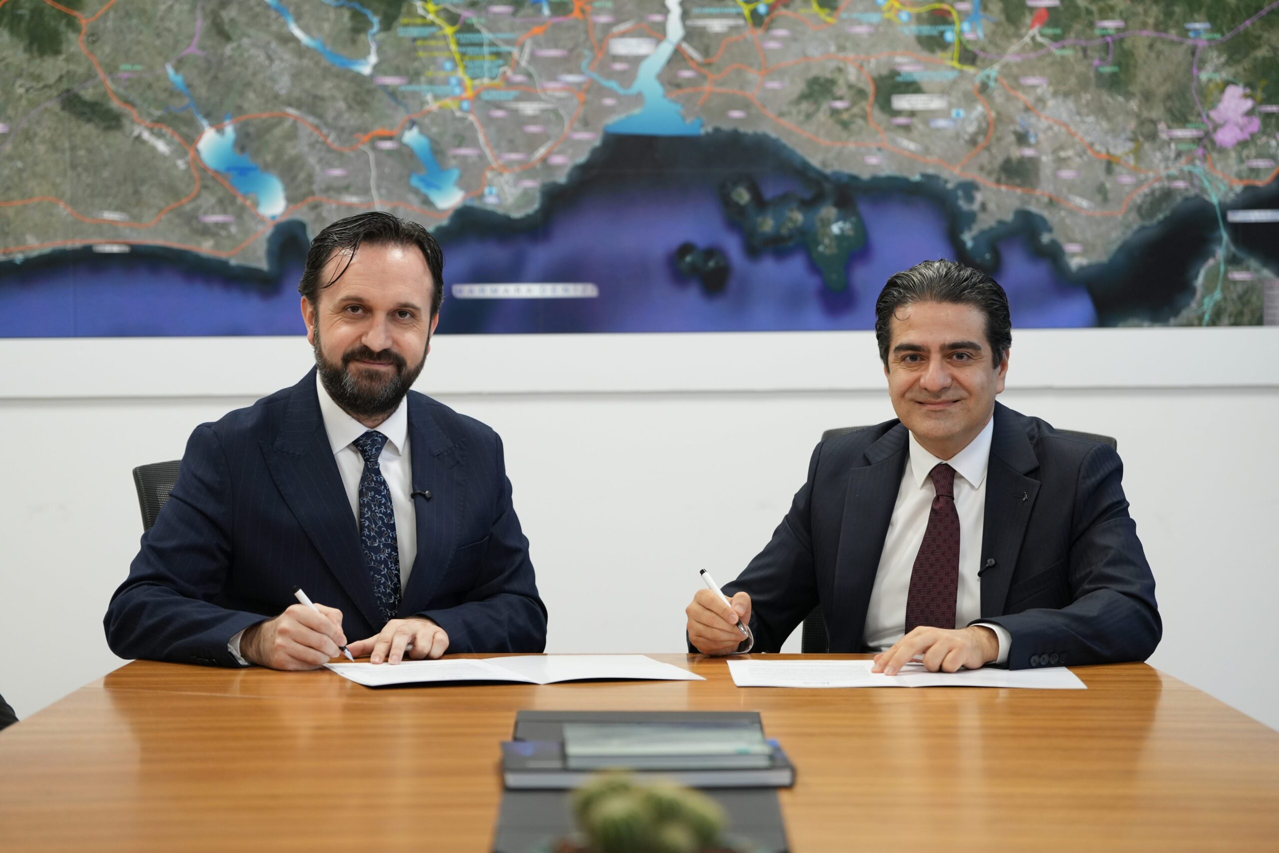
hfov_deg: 16.3
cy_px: 426
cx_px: 640
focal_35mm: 126
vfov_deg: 10.9
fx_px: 4476
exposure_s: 1/200
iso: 1600
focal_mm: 126
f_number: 2.8
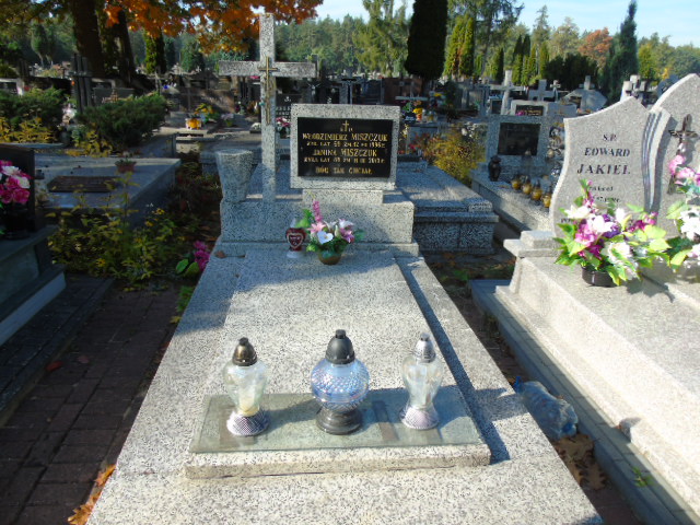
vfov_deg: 54.9
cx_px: 350
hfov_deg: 69.4
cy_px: 262
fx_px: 506
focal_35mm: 25
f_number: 3.4
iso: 80
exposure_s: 1/400
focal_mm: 4.4
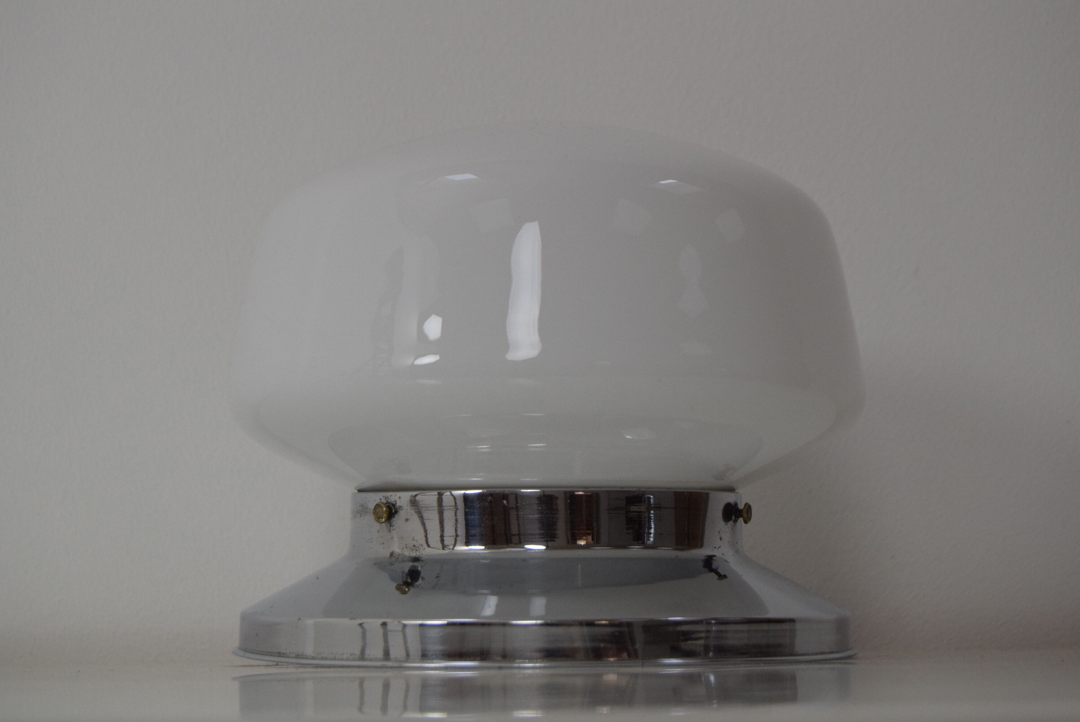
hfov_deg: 29.2
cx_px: 540
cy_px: 361
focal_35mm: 69
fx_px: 2072
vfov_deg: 19.8
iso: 1600
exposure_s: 1/200
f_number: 7.1
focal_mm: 46
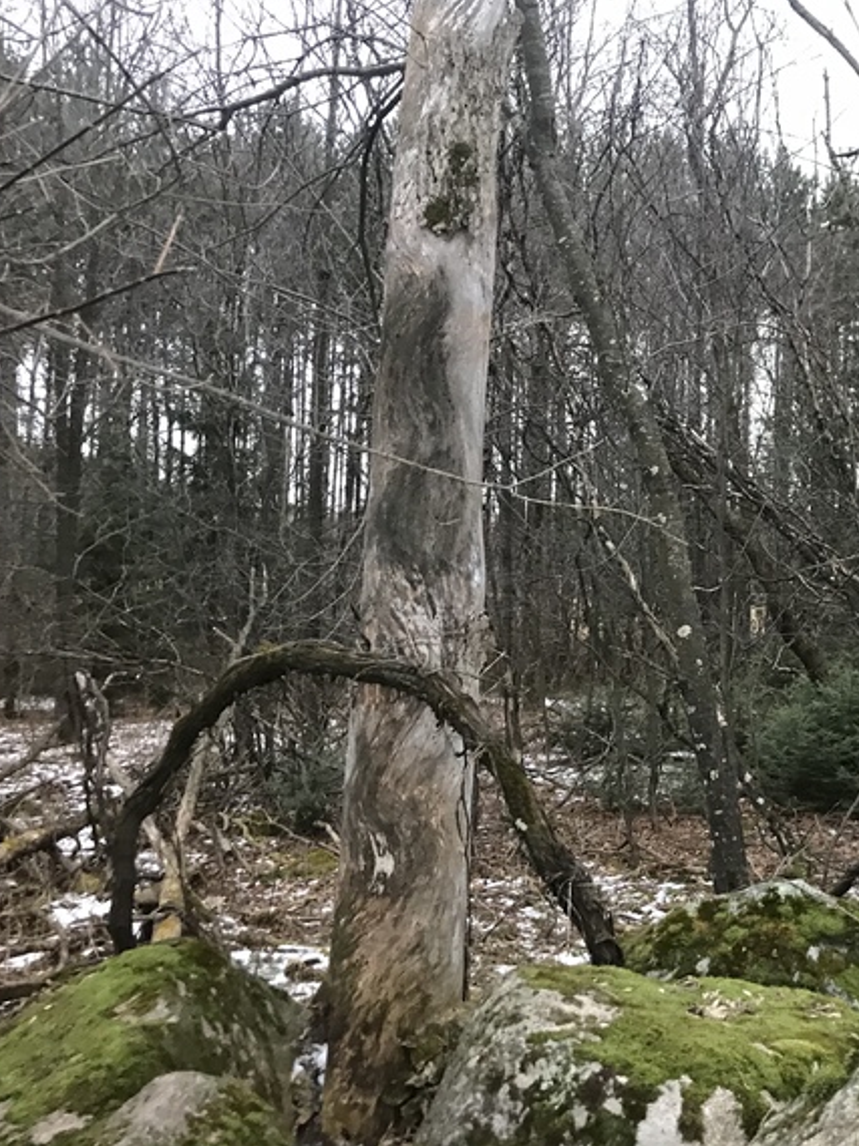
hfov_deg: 36.1
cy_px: 567
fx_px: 1258
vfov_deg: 49.0
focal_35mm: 38
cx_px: 715
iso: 80
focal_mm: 3.99
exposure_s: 1/15
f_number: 1.8
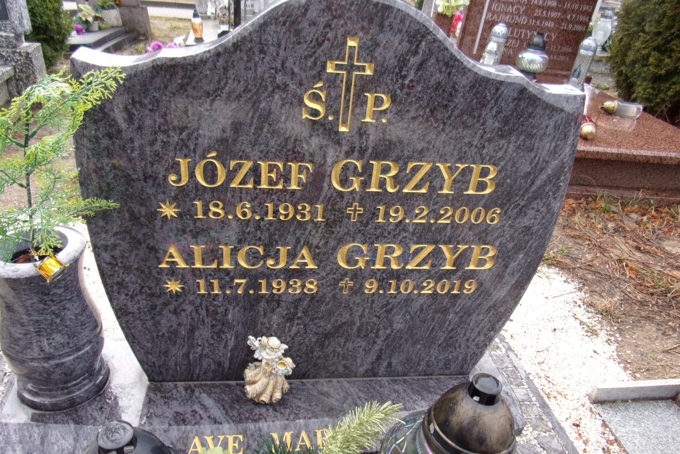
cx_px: 340
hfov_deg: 71.5
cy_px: 249
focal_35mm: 25
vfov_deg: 51.2
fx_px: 472
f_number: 3.3
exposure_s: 1/100
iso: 80
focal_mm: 4.3
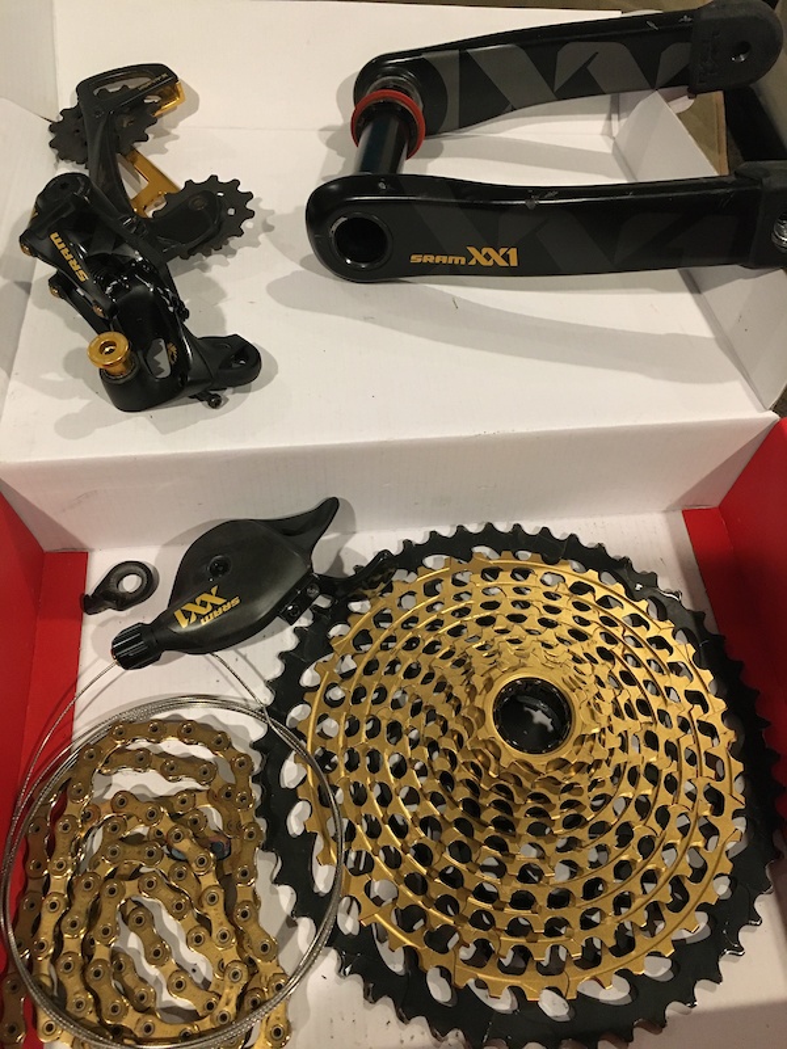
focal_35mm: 29
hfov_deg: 48.2
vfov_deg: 61.7
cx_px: 394
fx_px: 879
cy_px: 524
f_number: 2.2
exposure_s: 1/30
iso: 200
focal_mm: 4.15
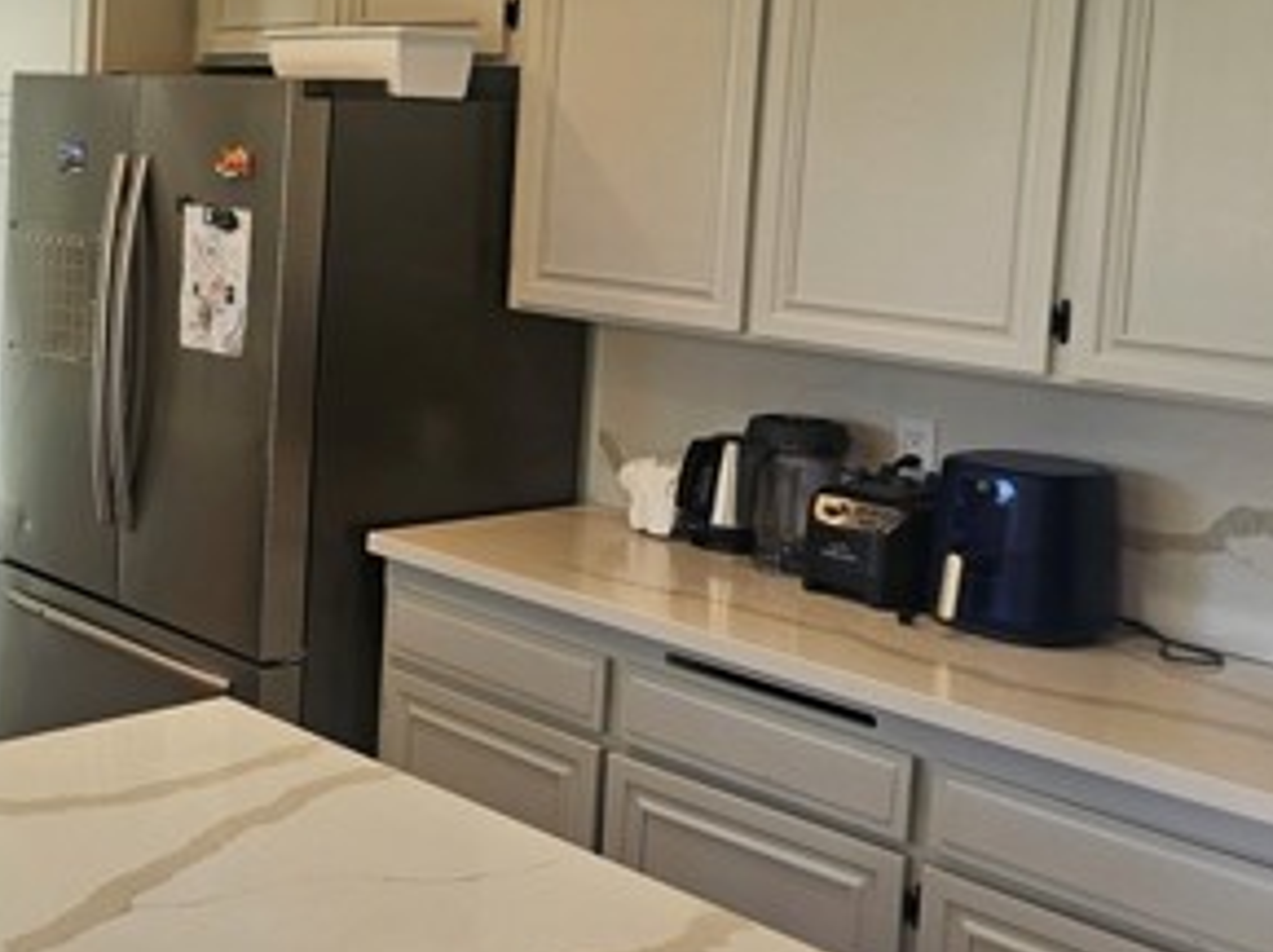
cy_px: 229
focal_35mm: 51
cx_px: 31
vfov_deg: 28.1
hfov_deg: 34.5
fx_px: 1873
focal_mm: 5.4
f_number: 1.8
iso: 50
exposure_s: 1/120
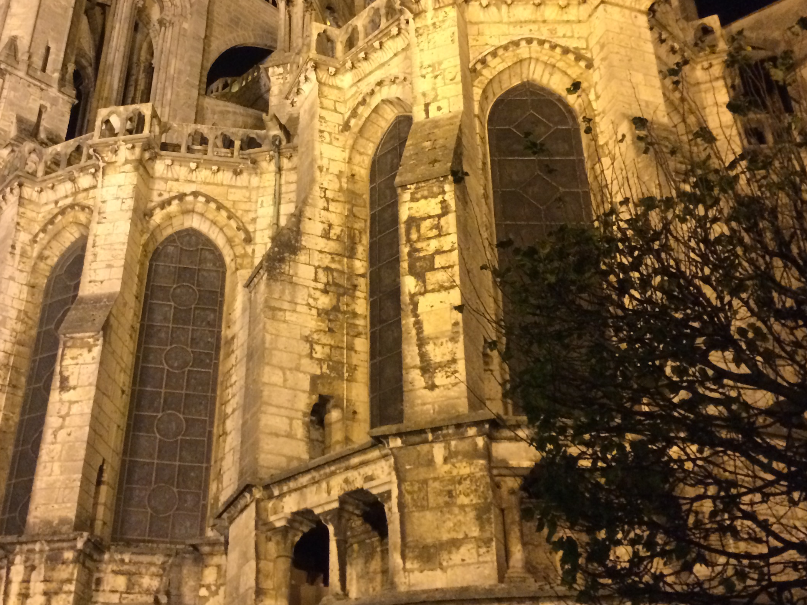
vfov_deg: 31.9
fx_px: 1049
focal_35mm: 45
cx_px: 309
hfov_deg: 41.8
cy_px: 187
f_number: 2.2
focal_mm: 4.15
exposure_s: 1/17
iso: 320
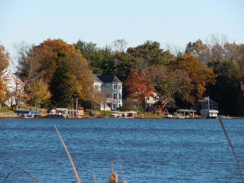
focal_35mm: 196
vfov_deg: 7.6
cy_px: 92
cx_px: 122
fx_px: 1382
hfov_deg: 10.1
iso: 100
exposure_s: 1/250
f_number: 5.6
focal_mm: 35
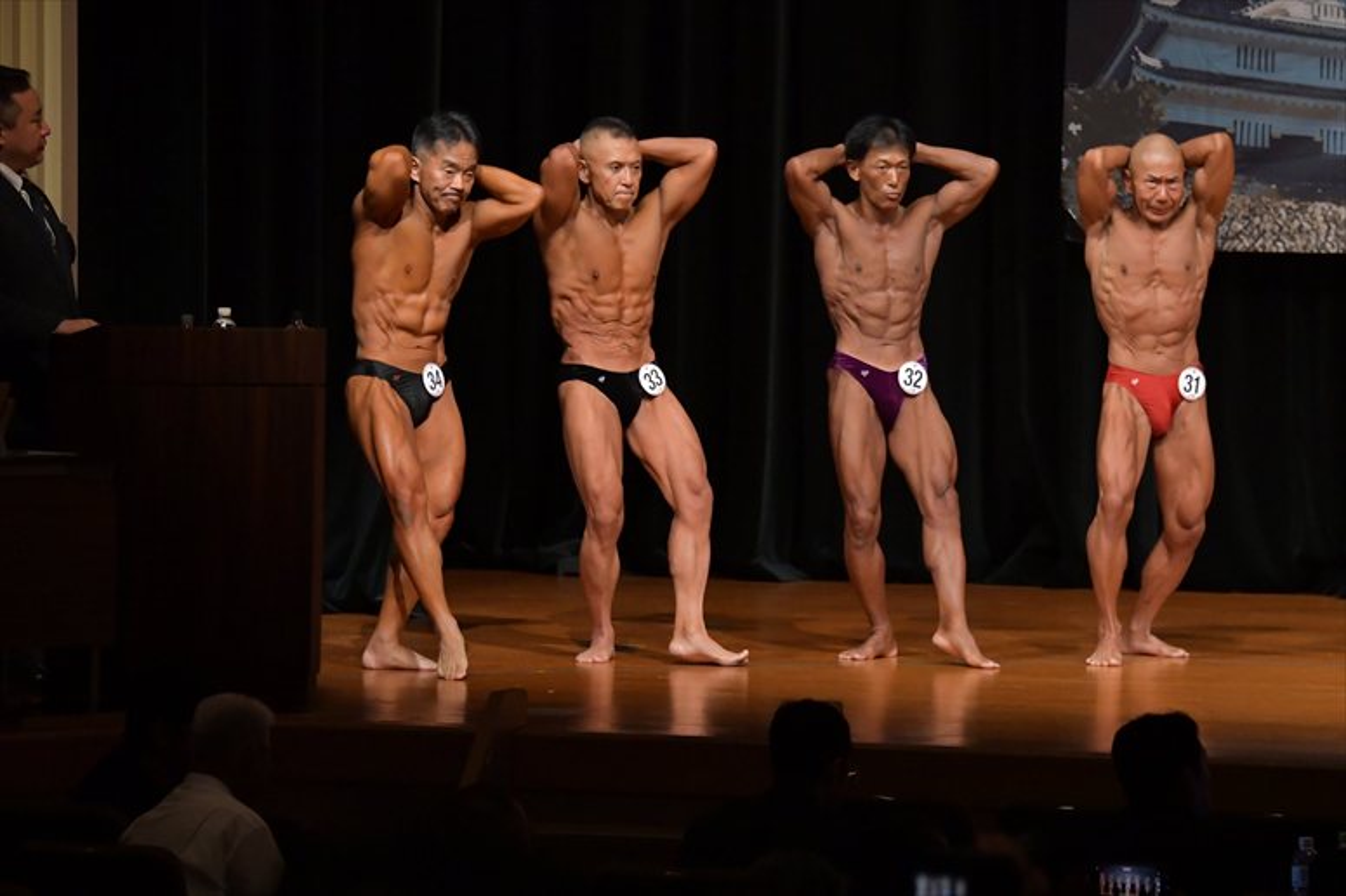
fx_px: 8110
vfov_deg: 6.3
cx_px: 673
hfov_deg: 9.5
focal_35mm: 217
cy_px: 448
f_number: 5.6
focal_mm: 145
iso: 5000
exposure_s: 1/400
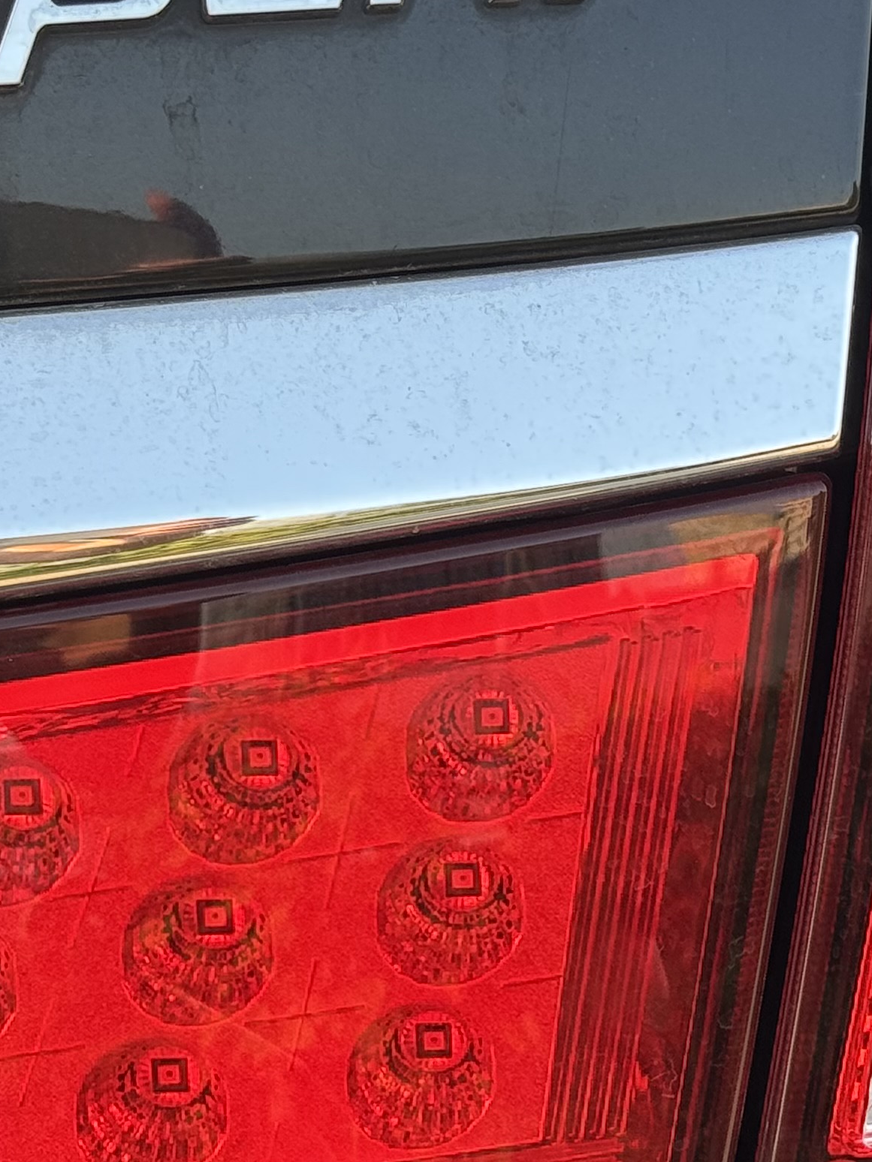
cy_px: 556
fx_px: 4198
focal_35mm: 125
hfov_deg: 11.8
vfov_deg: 15.8
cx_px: 764
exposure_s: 1/341
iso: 64
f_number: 1.78
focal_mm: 6.76
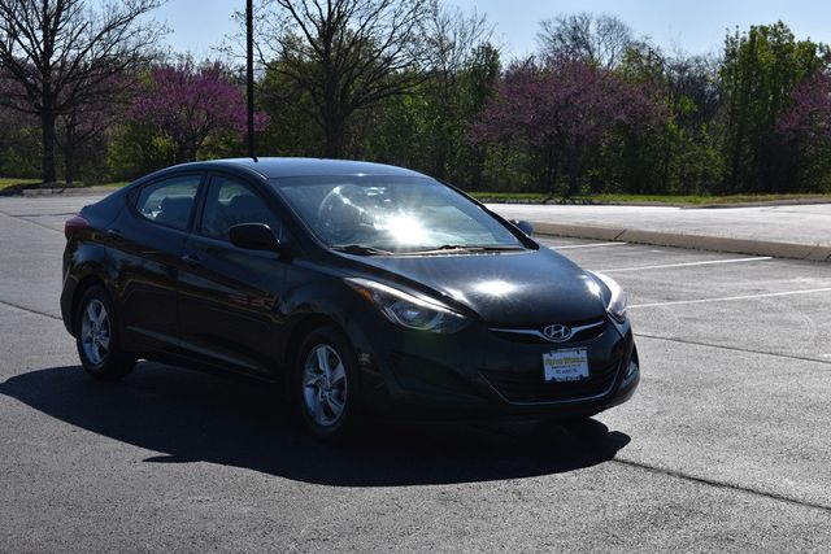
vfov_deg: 18.9
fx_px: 1662
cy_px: 277
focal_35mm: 72
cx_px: 416
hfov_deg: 28.1
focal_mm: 48
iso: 100
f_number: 10
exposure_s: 1/400
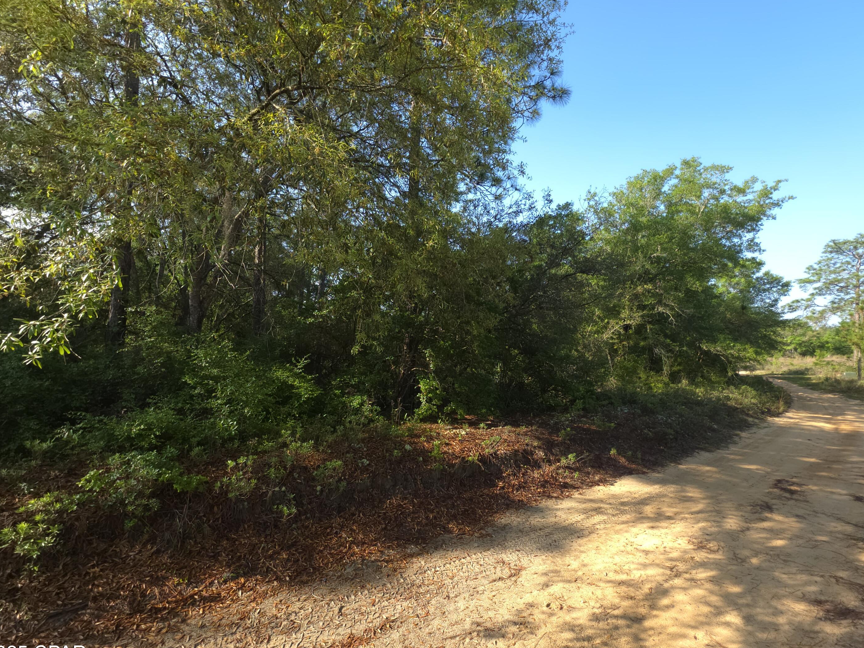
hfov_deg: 102.1
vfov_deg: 85.6
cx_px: 434
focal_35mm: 14
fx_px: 349
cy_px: 336
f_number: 1.9
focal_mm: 2.2
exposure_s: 1/169
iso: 20
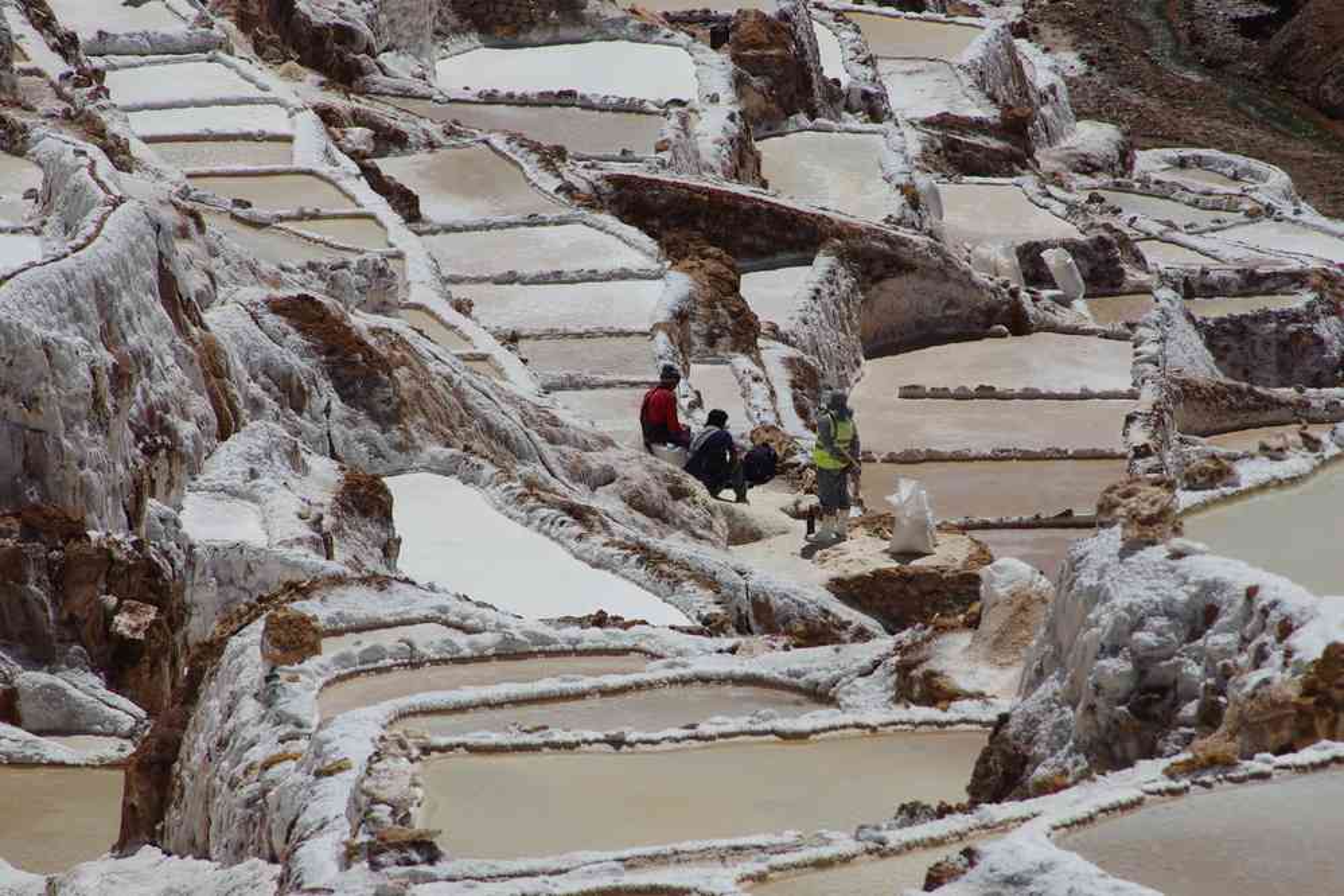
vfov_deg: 3.1
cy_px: 448
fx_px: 16799
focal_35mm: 450
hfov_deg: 4.6
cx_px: 672
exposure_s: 1/320
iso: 200
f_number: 11
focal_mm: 300
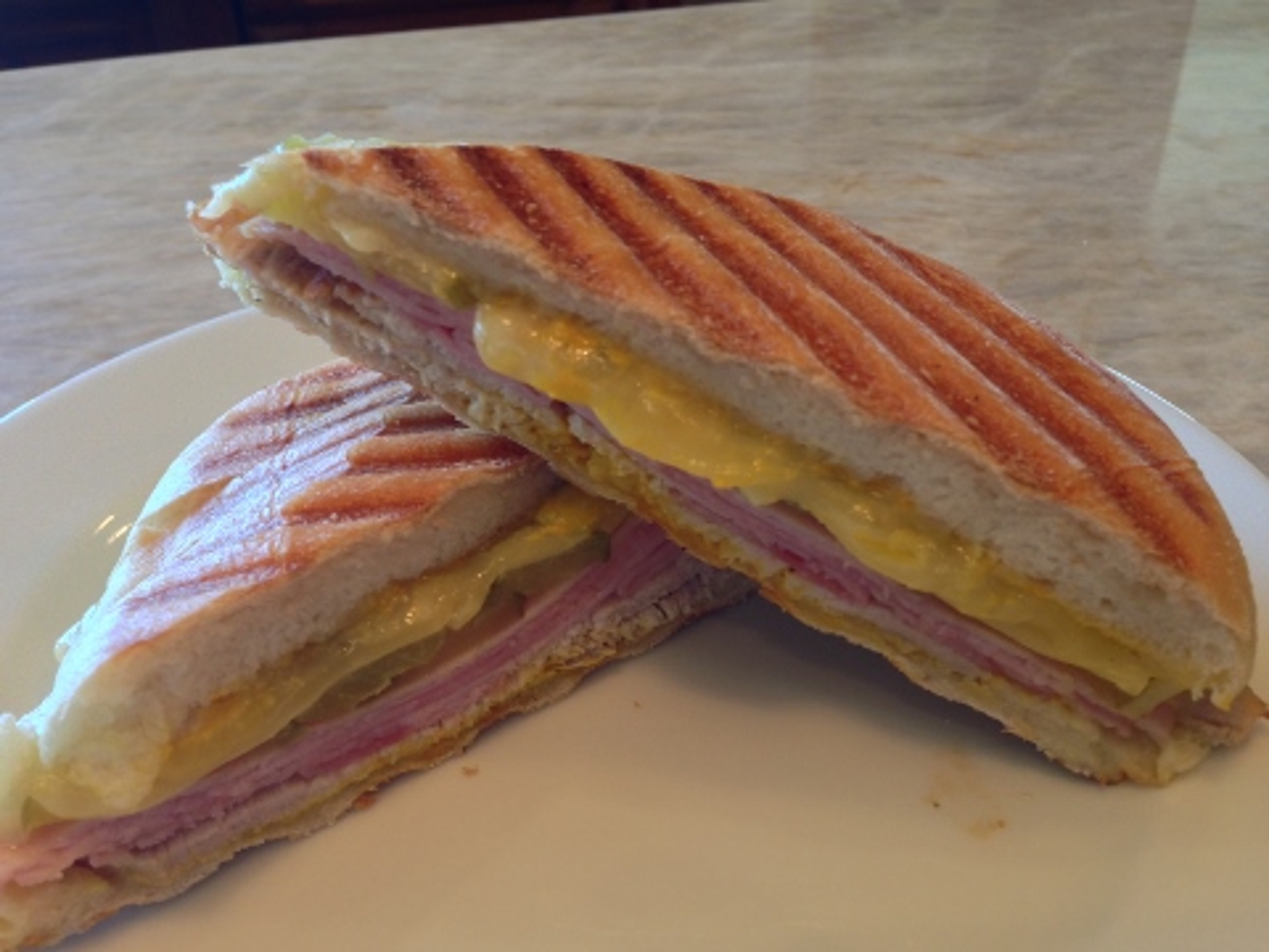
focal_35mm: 33
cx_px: 634
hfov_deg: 55.4
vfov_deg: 42.9
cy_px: 476
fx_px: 1210
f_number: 2.4
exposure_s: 1/24
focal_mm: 4.12
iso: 50
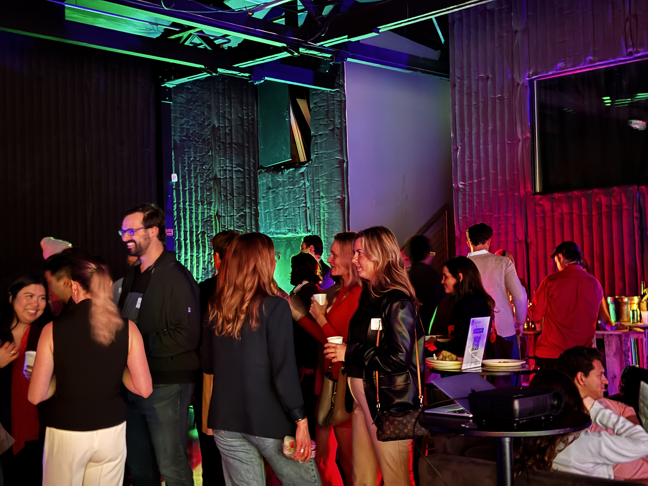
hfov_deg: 39.7
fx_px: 899
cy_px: 243
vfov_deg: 30.3
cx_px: 324
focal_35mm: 48
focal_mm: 6.76
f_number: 1.78
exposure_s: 1/5
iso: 800
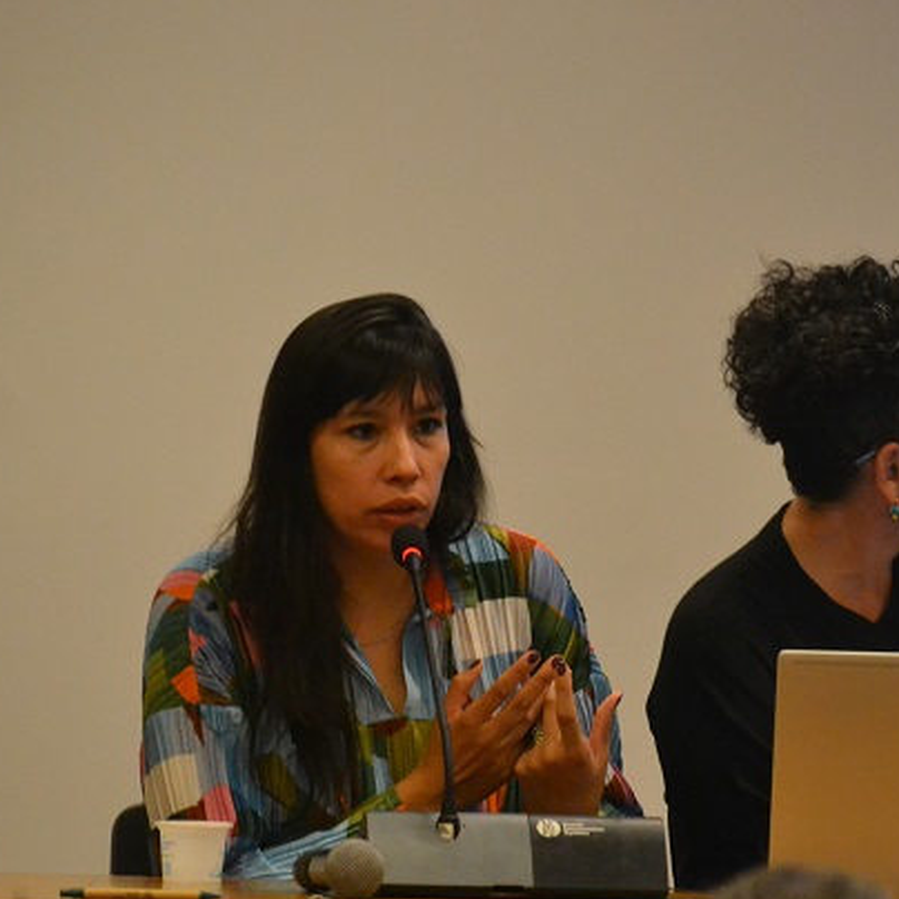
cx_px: 607
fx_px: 10372
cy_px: 504
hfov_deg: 5.0
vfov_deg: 5.0
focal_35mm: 353
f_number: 5
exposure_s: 1/125
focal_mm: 140
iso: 3200
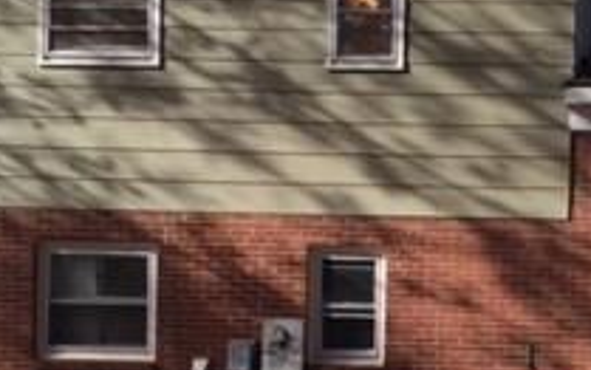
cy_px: 322
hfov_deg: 21.4
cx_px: 571
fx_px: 1515
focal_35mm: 94
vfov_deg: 13.8
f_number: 2.2
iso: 32
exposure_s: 1/565
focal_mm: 4.15
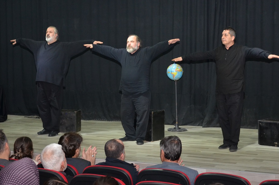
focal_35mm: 80
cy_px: 80
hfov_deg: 25.4
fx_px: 619
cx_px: 135
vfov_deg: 17.0
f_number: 4
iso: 800
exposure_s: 1/60
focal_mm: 32
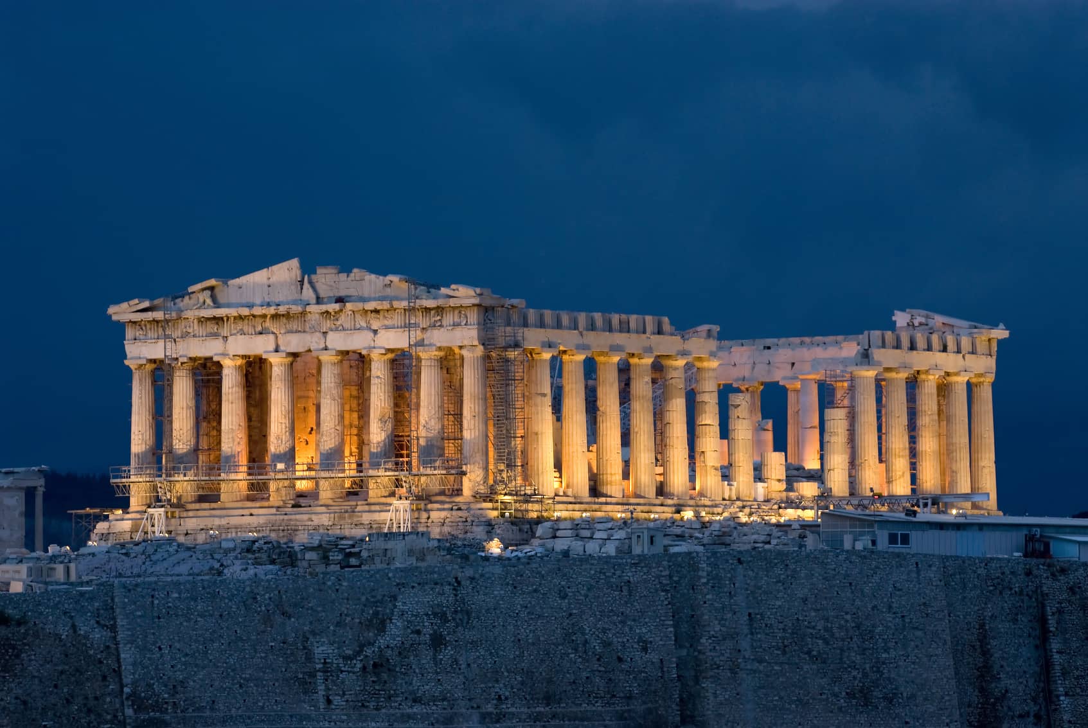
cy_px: 364
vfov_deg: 5.2
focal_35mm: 262
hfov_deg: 7.8
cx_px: 544
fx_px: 7942
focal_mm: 175
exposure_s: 1/1.43
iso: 100
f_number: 8
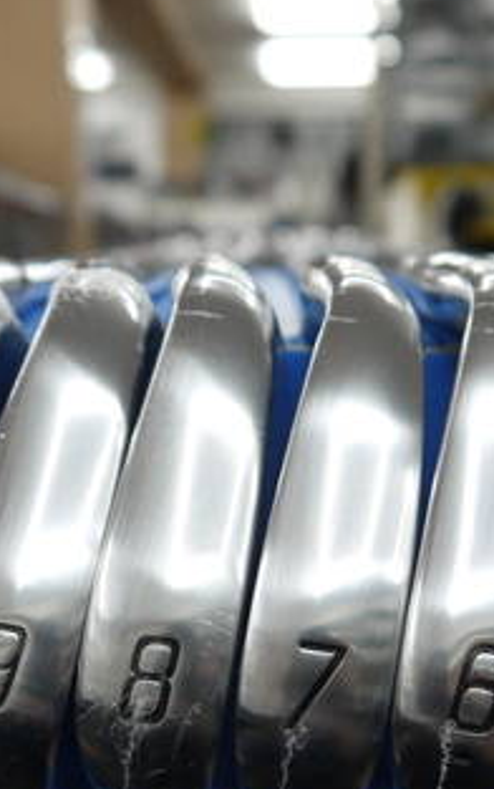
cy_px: 544
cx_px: 192
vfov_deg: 31.2
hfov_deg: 20.0
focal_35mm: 65
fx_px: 1398
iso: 160
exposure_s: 1/100
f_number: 3.6
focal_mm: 15
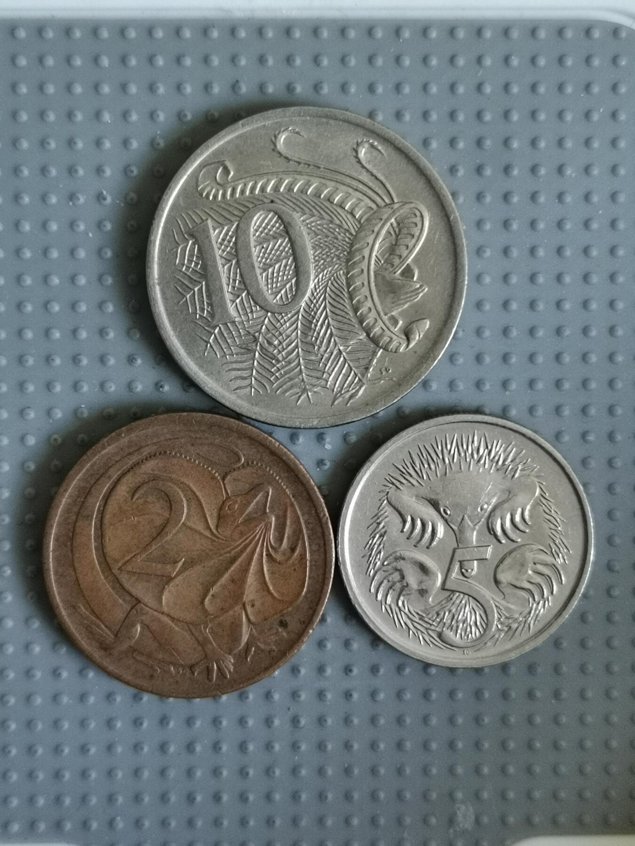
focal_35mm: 52
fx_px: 1272
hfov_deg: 28.0
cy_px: 423
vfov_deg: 36.8
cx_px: 318
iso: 320
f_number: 1.8
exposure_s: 1/50
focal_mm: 4.75
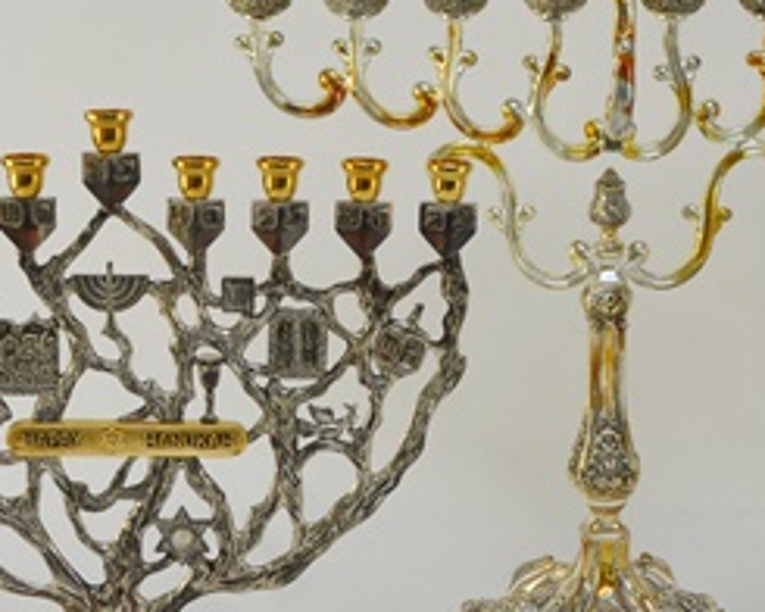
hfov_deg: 26.9
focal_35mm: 69
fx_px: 1562
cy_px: 365
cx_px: 629
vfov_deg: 22.1
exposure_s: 1/250
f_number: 8
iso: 200
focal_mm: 20
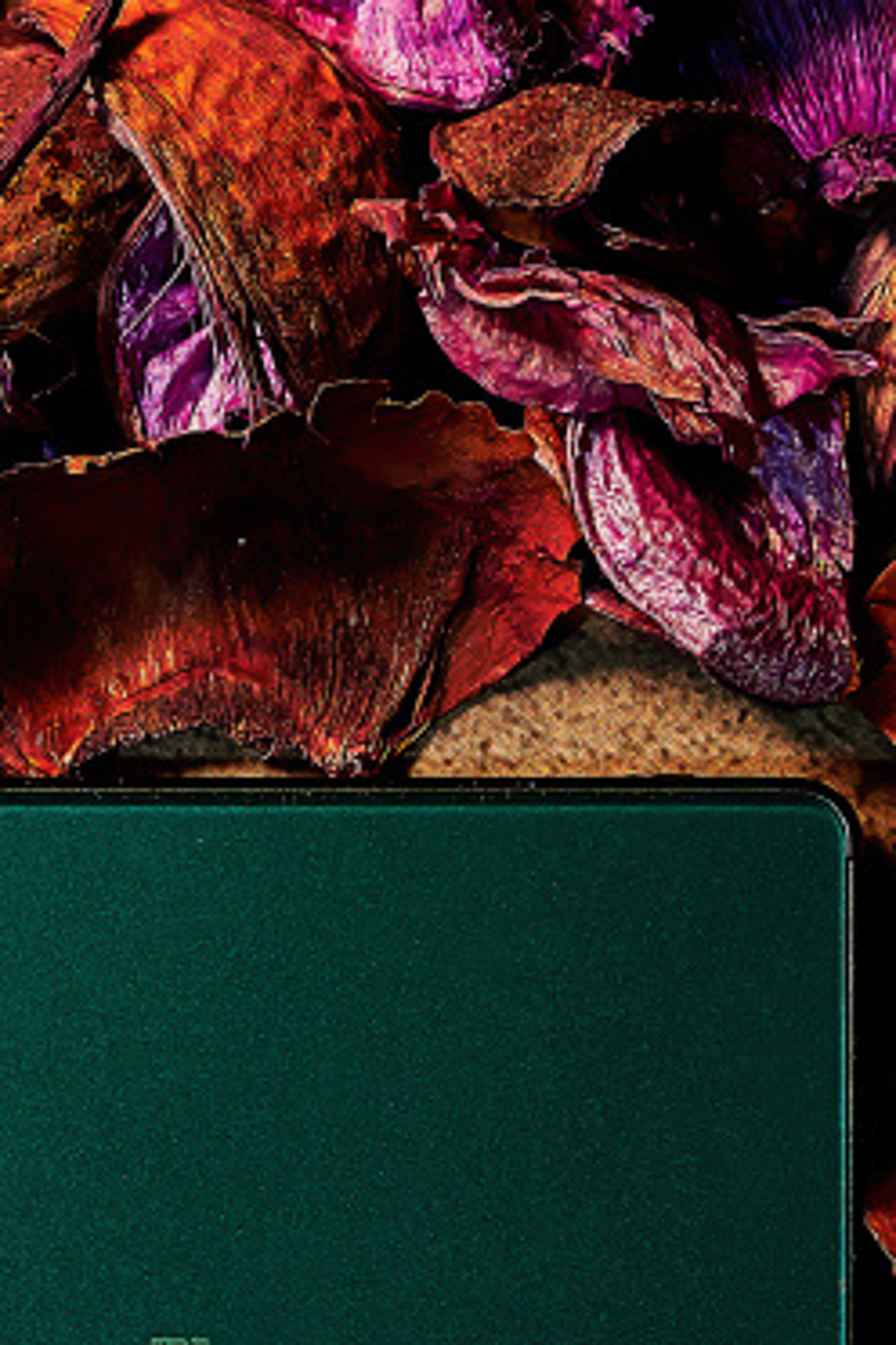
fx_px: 8124
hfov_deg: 6.3
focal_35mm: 218
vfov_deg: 9.2
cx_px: 184
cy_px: 1956
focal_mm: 45
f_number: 8
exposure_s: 1/2.5
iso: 100
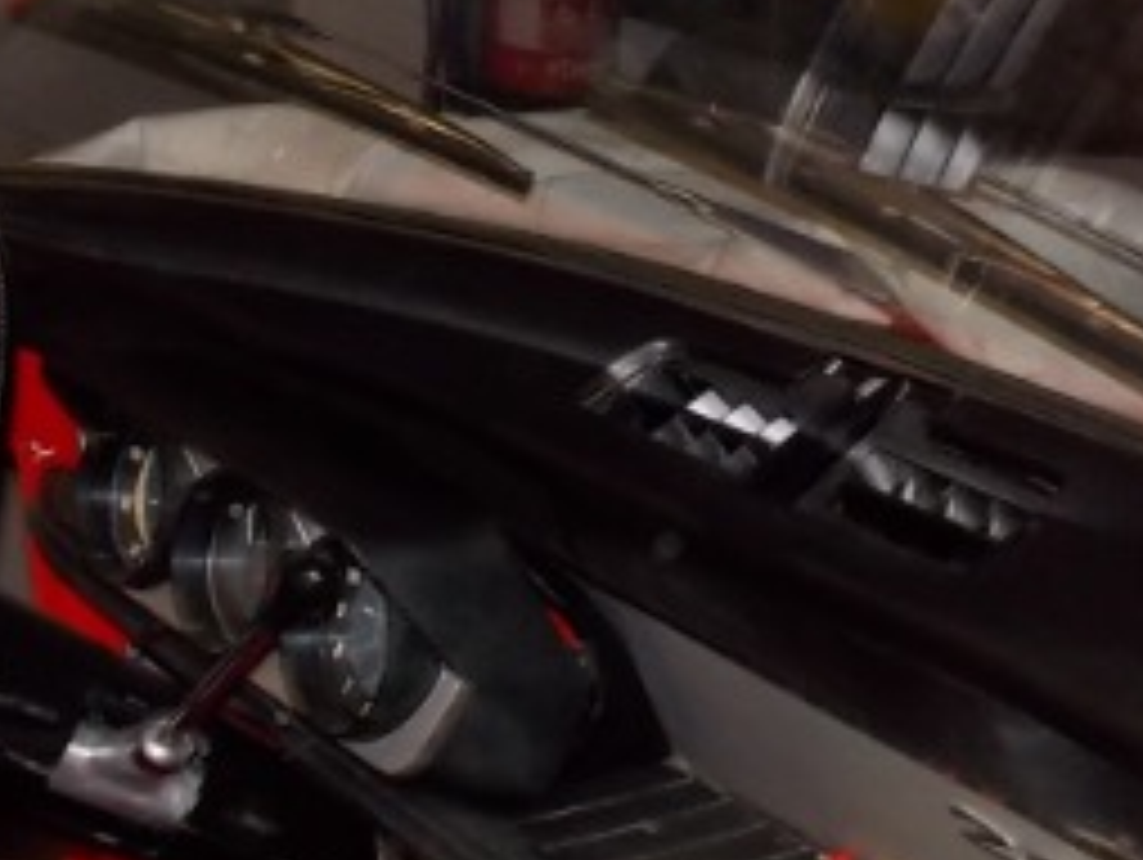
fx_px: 2413
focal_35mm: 73
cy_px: 162
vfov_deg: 20.0
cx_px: 734
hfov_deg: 26.5
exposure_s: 1/25
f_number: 3.3
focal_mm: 4.1
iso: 200
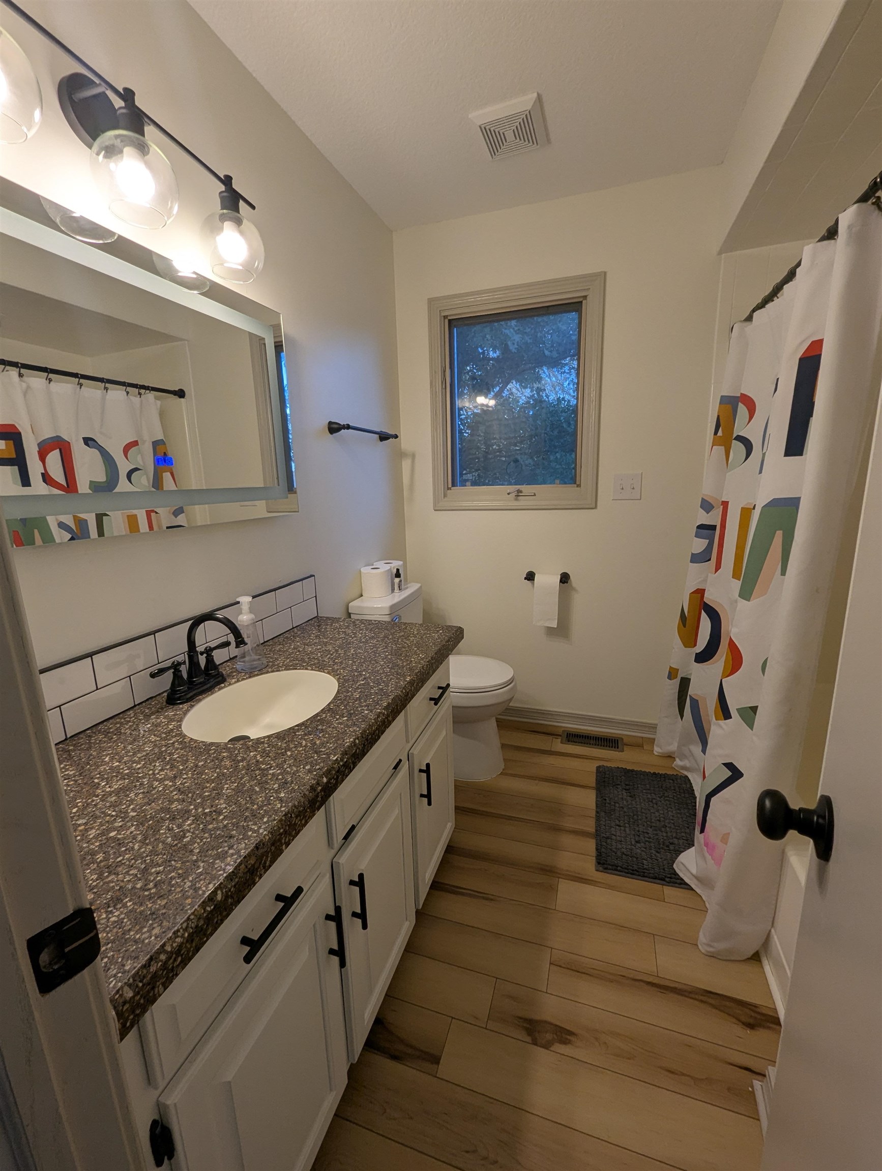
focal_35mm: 13
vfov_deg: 106.1
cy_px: 586
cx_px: 441
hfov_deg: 90.0
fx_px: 441
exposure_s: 1/48.9
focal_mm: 1.95
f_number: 2.2
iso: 39
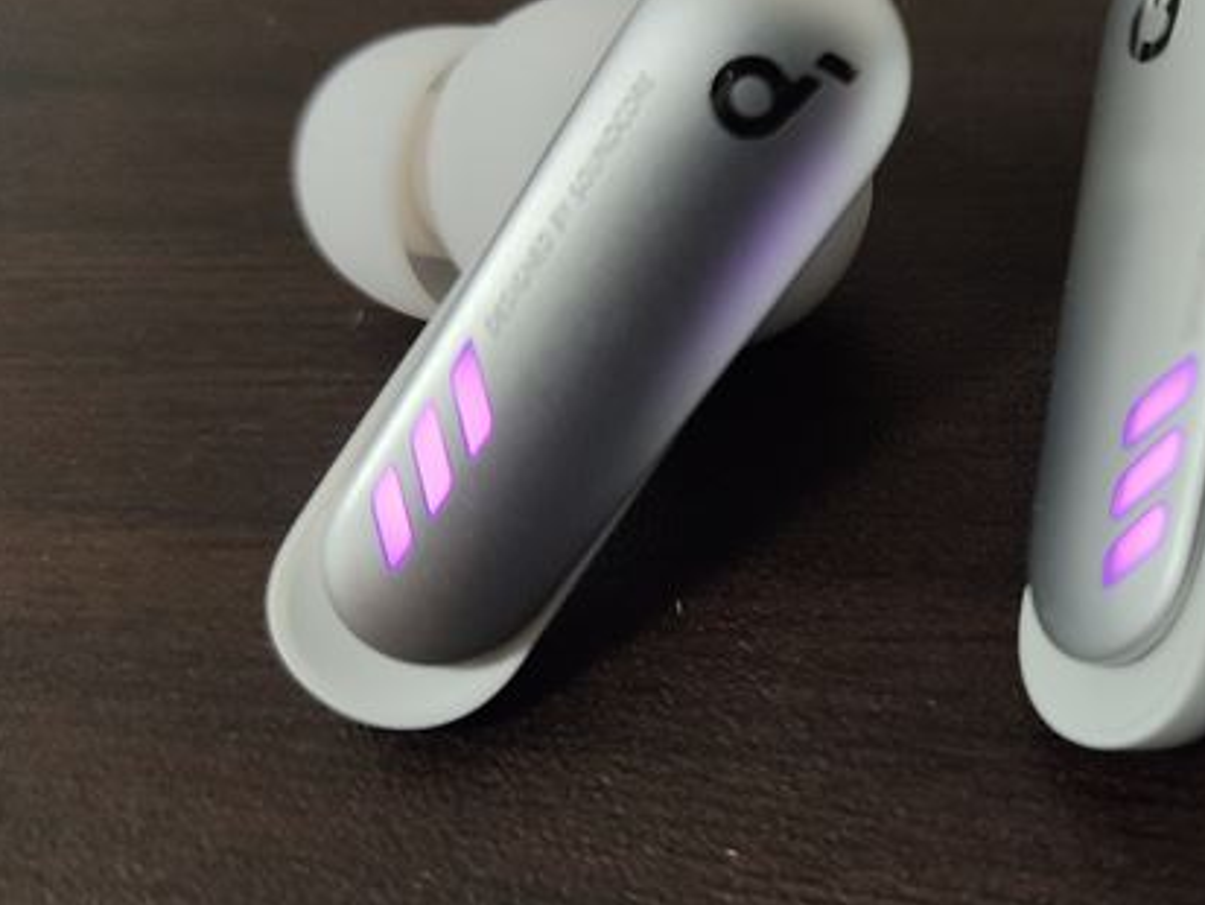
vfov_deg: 33.6
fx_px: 1497
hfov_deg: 42.2
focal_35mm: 43
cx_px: 932
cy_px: 397
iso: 126
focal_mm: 4.74
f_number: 1.79
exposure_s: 1/33
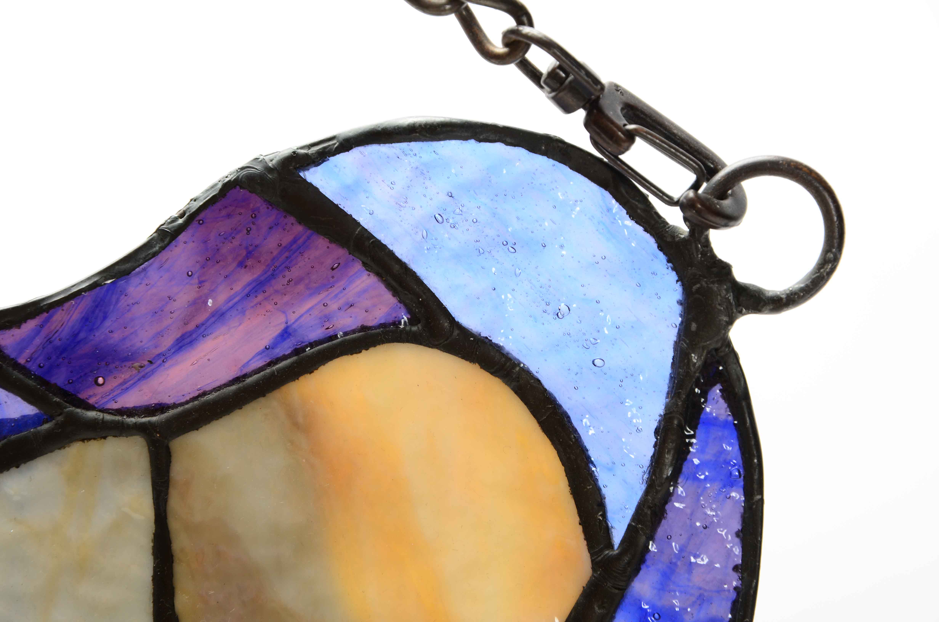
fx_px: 4100
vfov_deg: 8.7
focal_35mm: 158
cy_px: 311
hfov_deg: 13.1
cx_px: 470
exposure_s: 1/160
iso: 200
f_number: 11
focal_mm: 105
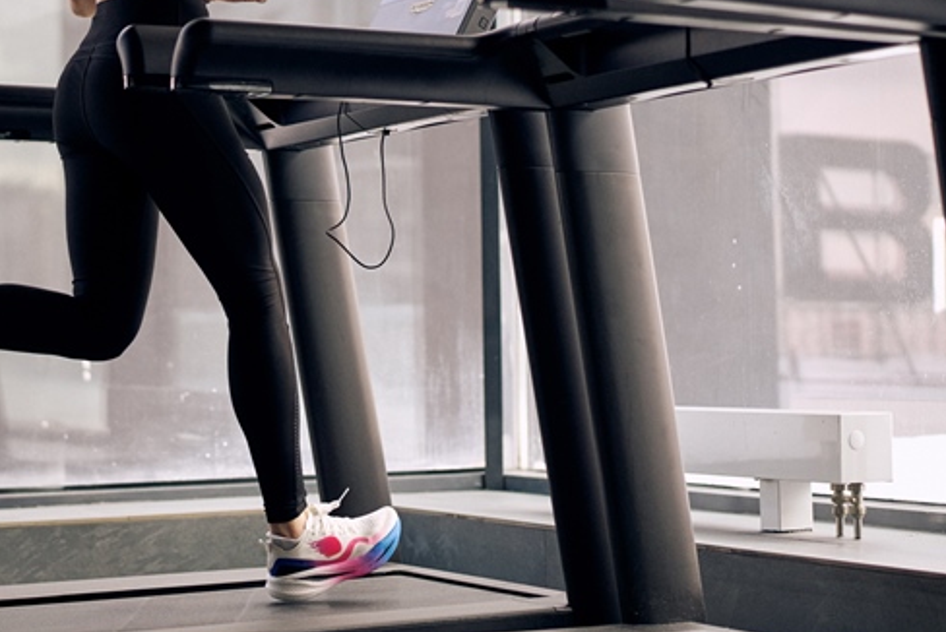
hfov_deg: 23.5
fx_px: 2261
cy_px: 281
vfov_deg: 15.9
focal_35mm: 86
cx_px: 324
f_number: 1.4
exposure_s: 1/2000
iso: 250
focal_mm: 35
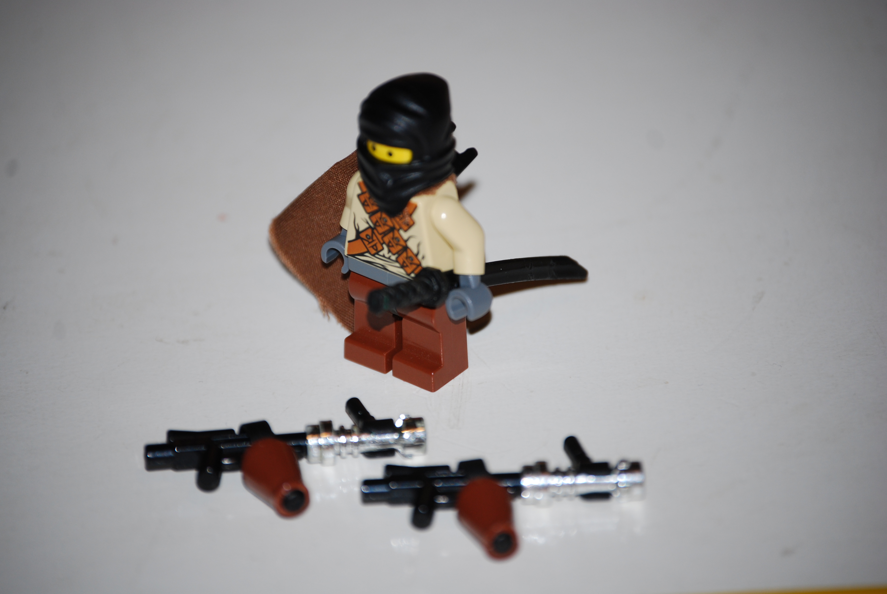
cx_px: 444
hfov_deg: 10.5
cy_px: 297
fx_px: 4810
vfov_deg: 7.1
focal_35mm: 195
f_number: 5
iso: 200
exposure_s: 1/60
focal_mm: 130
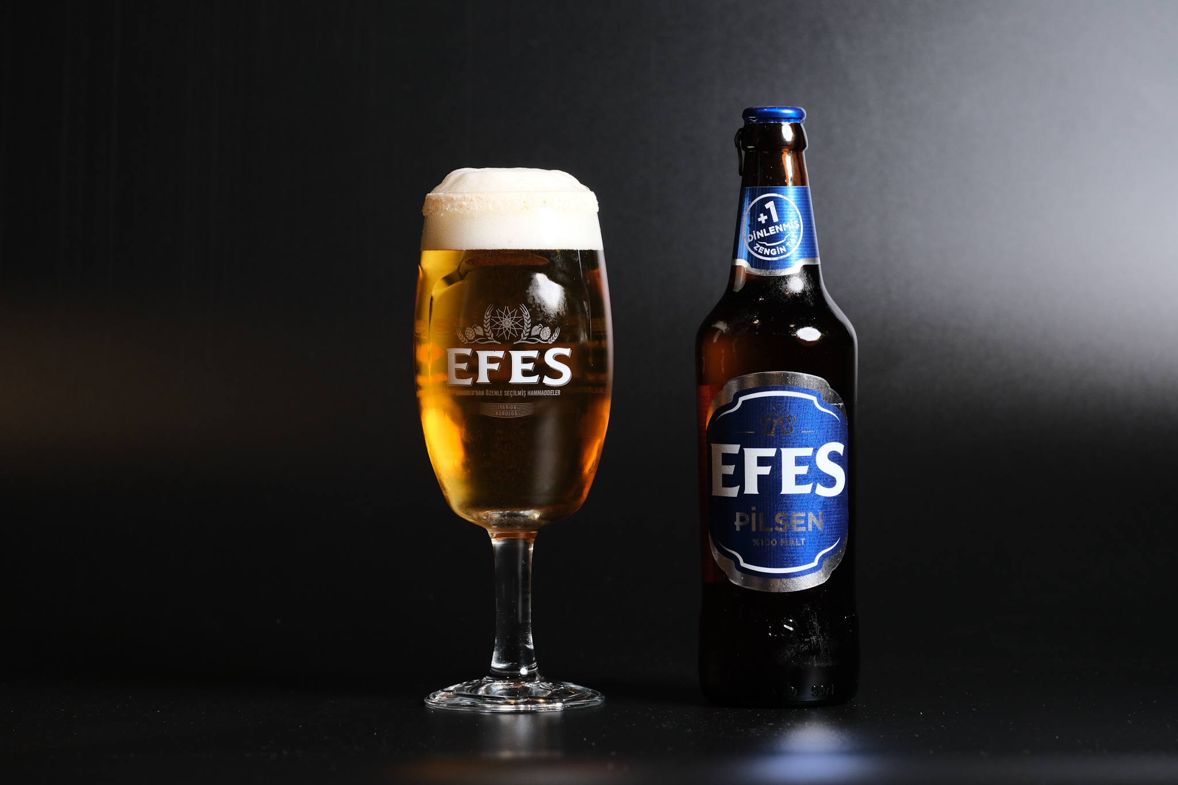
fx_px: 3926
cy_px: 392
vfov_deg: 11.4
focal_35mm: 120
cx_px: 589
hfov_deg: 17.1
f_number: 5.6
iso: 1000
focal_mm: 80
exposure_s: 1/30
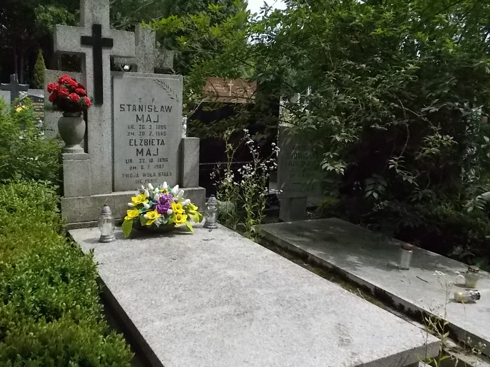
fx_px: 439
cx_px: 208
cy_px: 197
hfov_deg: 58.1
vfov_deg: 45.4
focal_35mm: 31
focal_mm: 4.6
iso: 400
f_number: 8
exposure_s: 1/640
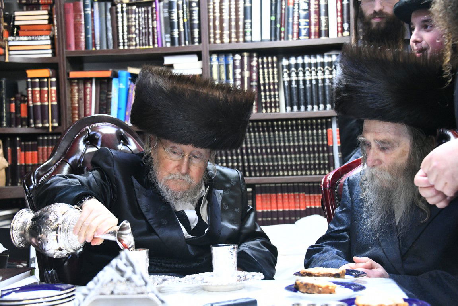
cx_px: 229
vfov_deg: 21.9
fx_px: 789
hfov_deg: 32.4
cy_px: 153
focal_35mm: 62
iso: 5000
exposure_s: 1/50
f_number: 5
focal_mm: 62
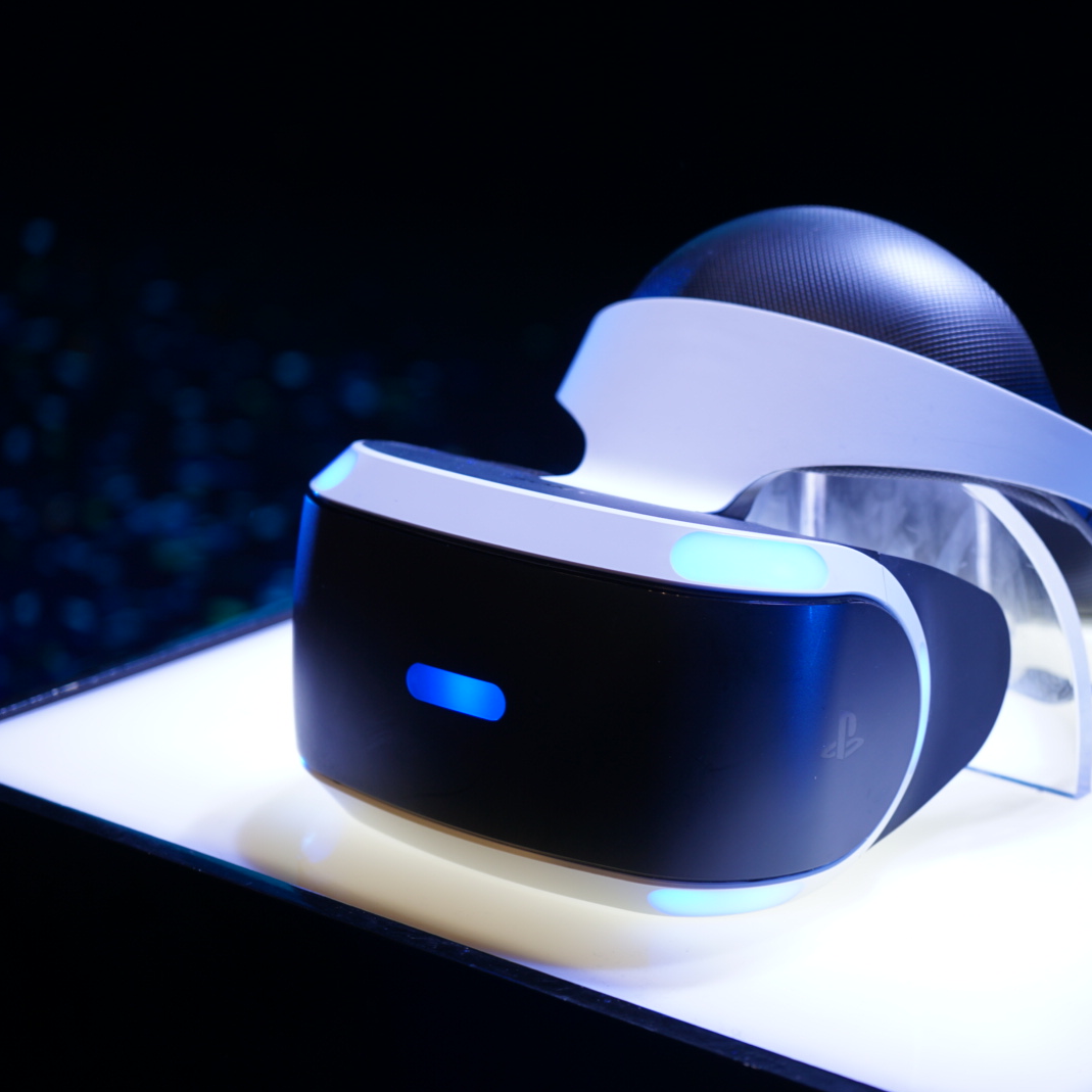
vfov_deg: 21.4
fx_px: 2891
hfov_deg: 21.2
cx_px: 792
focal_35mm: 81
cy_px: 551
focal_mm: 63
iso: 200
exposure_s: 1/80
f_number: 5.6
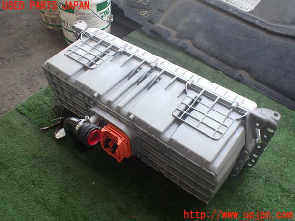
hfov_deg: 60.0
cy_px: 110
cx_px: 148
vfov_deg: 46.8
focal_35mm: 30
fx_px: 256
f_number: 2.3
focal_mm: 5.4
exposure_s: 1/125
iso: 125
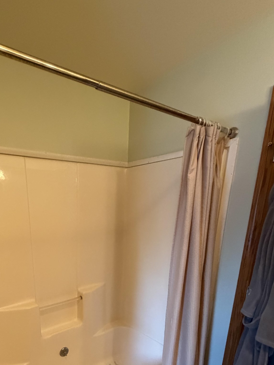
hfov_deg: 60.8
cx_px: 77
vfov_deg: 74.3
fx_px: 222
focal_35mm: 21
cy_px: 266
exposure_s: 1/60
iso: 640
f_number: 2.2
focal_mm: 2.22
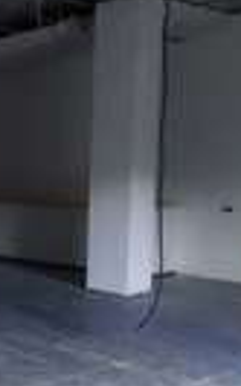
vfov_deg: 38.2
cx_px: -270
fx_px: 558
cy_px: 196
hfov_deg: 16.7
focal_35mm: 53
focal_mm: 2.26
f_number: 2.2
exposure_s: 1/100
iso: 320
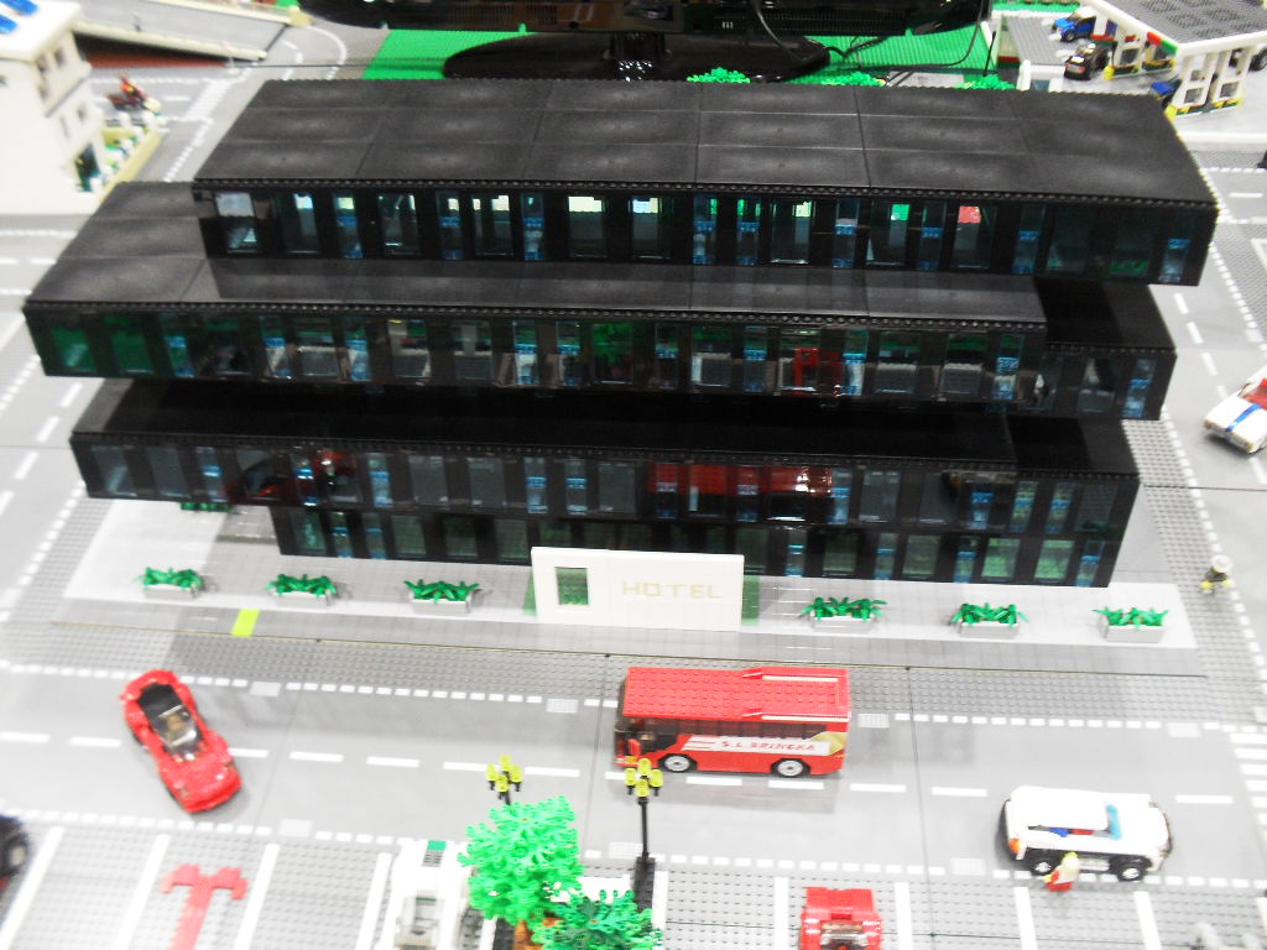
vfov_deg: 40.7
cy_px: 475
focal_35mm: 35
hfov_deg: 52.6
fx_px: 1281
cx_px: 634
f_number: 3.2
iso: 200
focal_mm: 6.3
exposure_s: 1/15
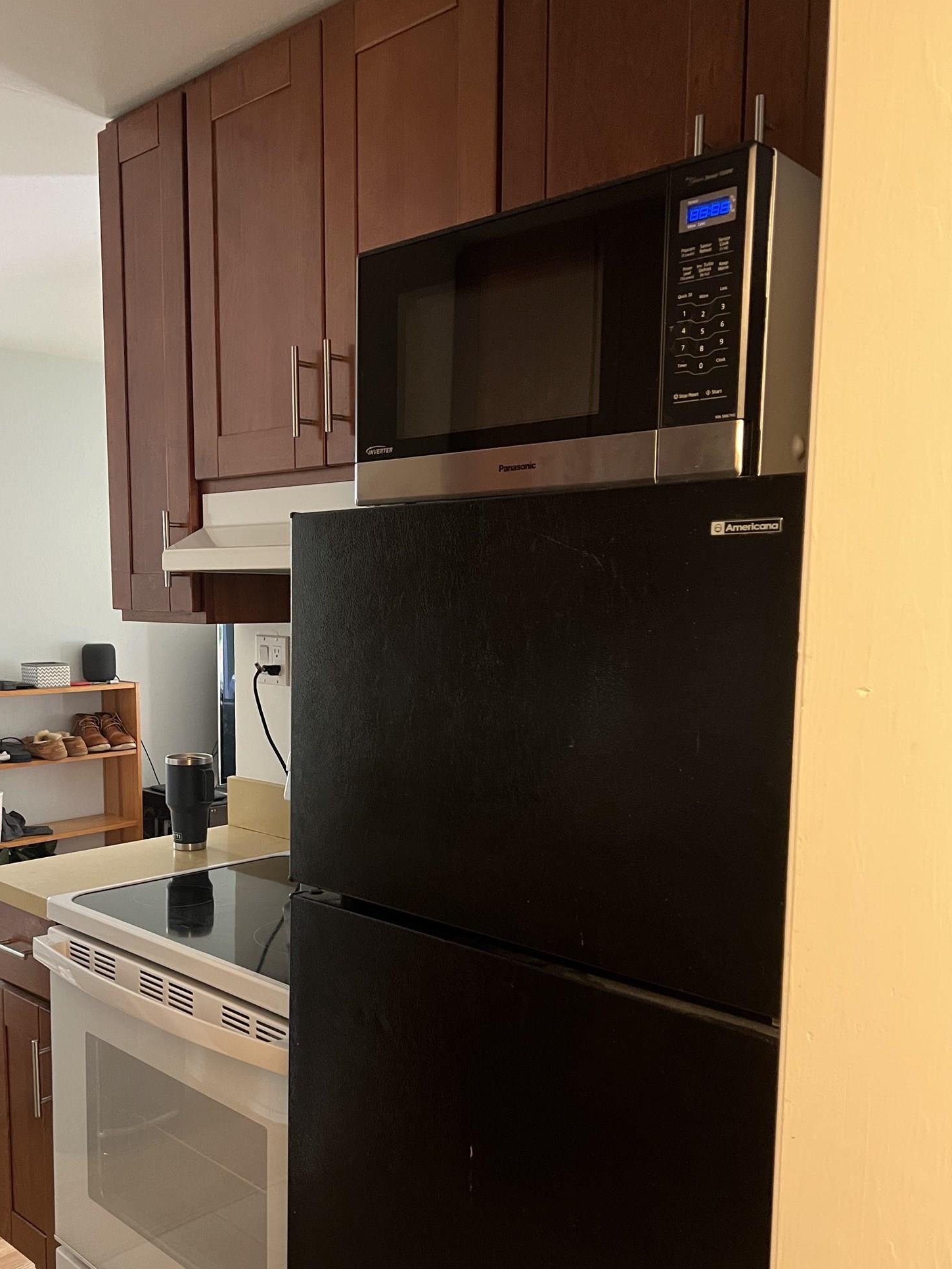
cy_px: 724
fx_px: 1137
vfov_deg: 58.1
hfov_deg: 45.3
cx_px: 417
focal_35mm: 31
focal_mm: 5.7
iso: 640
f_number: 1.5
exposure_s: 1/30
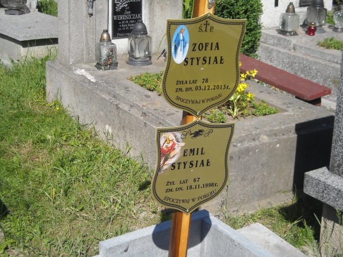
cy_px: 128
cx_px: 172
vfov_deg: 21.6
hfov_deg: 28.6
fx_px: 674
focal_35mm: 68
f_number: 7.3
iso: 64
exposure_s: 1/168
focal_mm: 11.02
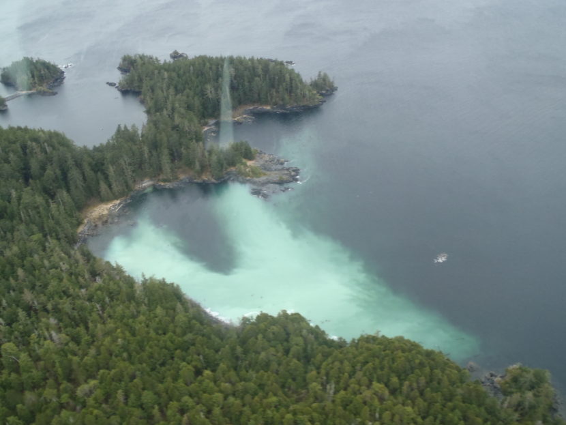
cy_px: 212
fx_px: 523
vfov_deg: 44.2
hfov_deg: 56.8
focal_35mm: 32
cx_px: 283
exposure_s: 1/30
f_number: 4.2
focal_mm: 5.72
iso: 160
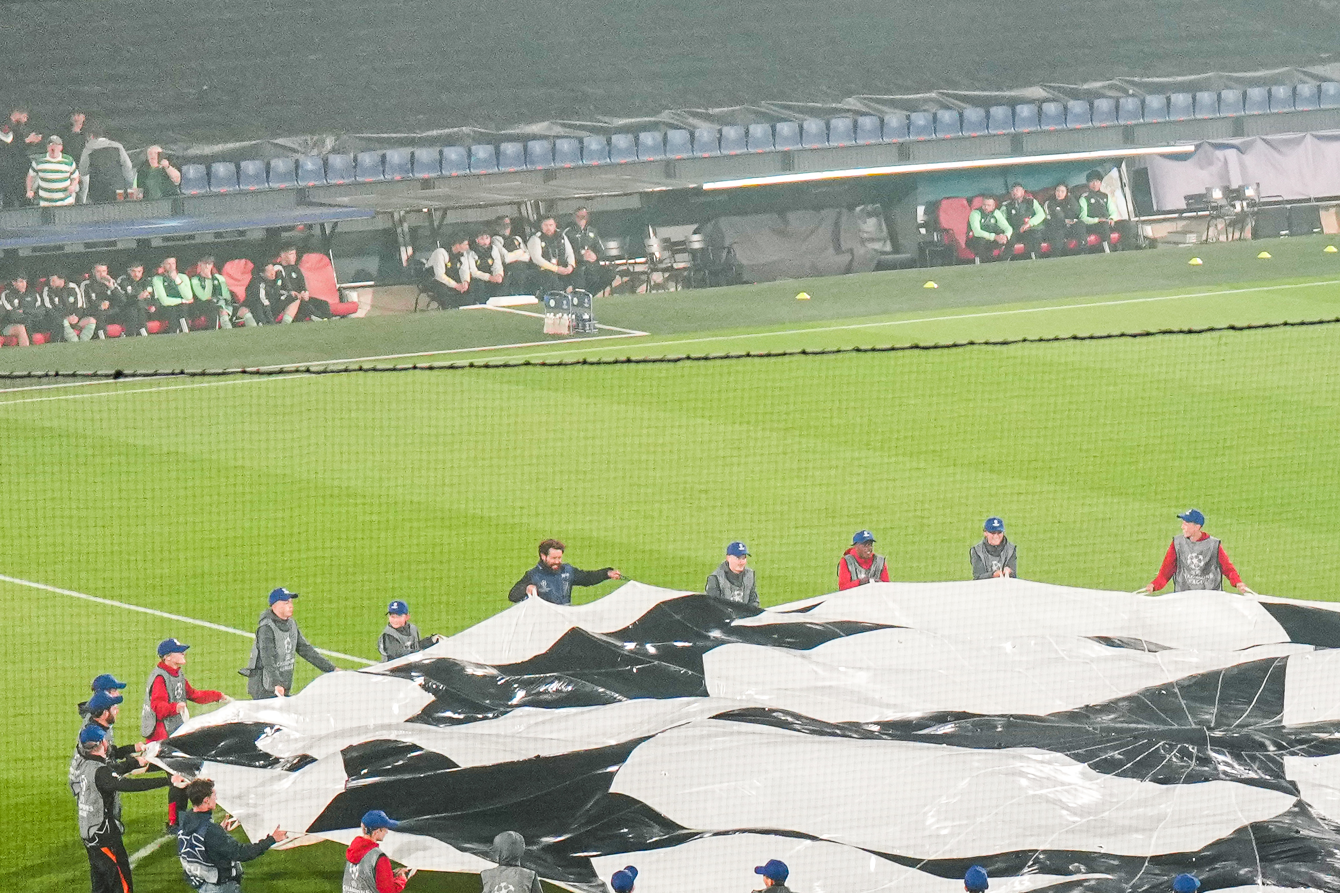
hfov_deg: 7.9
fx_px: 9565
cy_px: 922
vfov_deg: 5.3
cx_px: 1923
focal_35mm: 257
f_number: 2.8
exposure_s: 1/1250
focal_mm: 79
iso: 1600
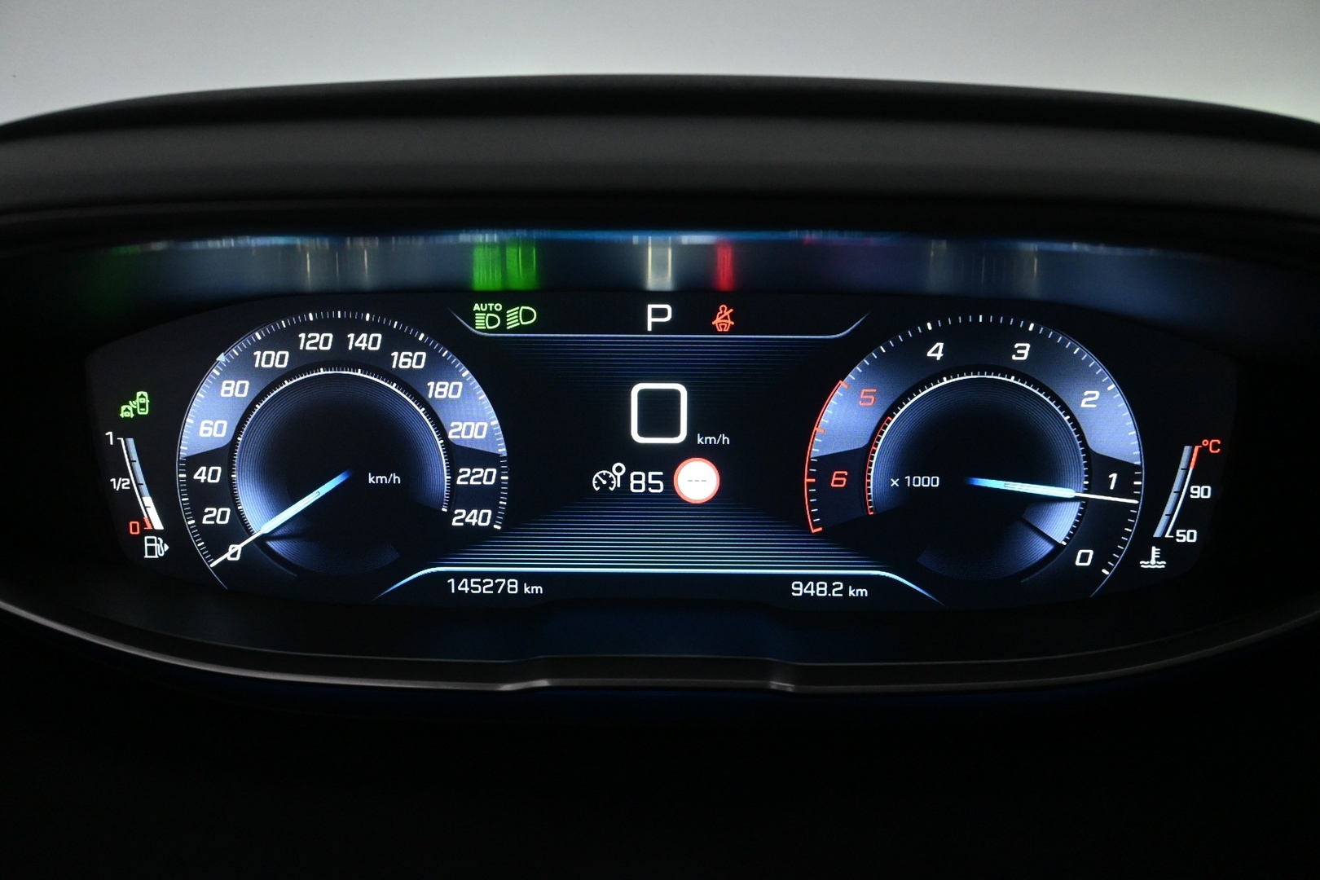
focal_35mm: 33
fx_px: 1210
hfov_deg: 57.2
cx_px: 660
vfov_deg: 40.0
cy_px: 440
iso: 3200
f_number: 6.3
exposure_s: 1/160
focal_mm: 22
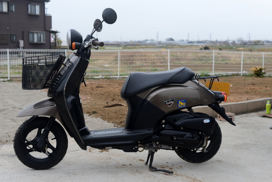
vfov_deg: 26.0
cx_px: 136
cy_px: 89
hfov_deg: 38.2
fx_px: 393
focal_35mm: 52
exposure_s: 1/160
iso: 100
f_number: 6.3
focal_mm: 50
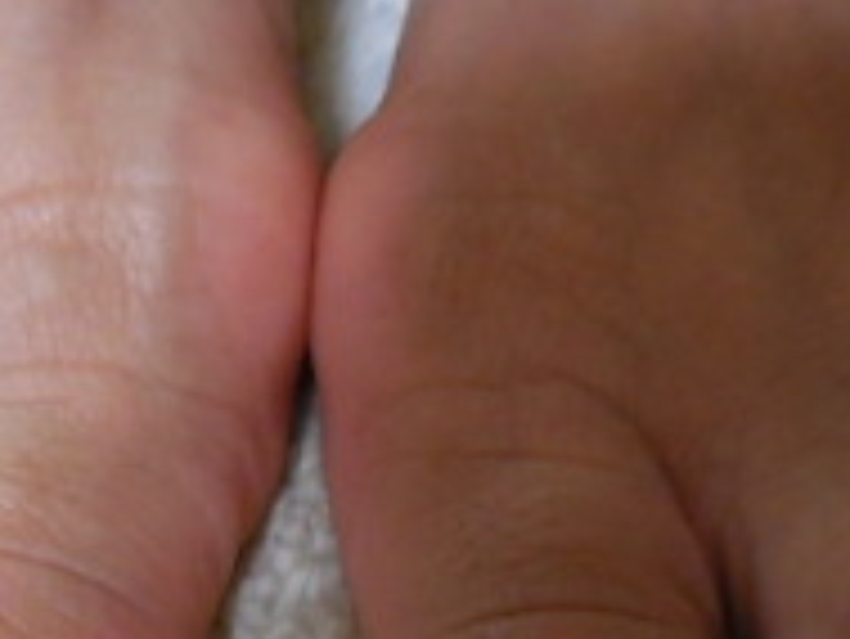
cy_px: 592
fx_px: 1622
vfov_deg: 21.7
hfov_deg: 29.1
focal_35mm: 66
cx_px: 252
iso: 800
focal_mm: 4.5
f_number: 3.3
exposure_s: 1/20
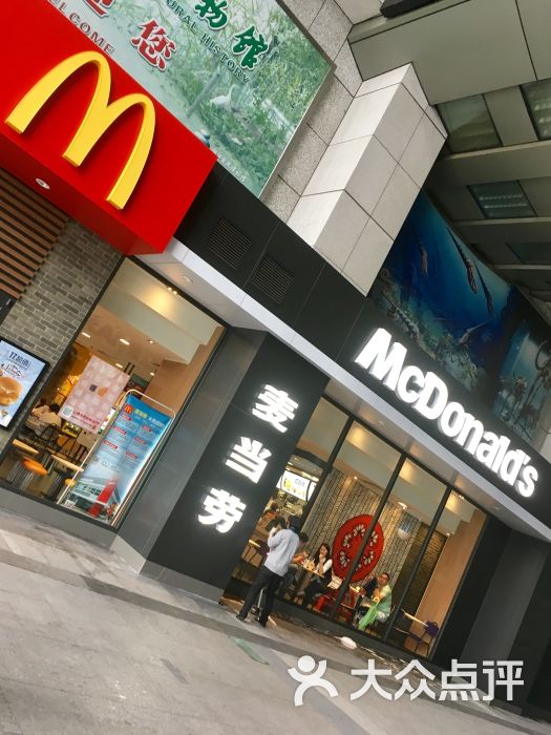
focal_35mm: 29
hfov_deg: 48.2
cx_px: 276
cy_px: 368
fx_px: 615
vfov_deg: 61.7
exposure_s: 1/33
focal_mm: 4.15
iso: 80
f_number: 2.2
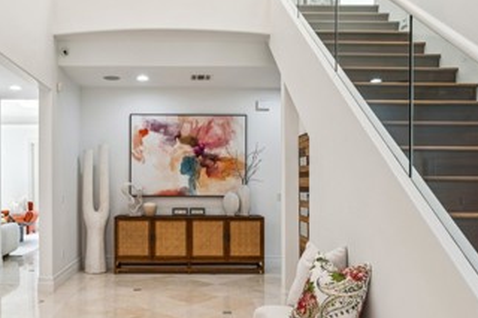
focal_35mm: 34
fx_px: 457
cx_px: 190
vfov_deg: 38.3
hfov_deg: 54.8
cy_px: 185
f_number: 13
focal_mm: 17.2
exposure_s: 1/5
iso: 100
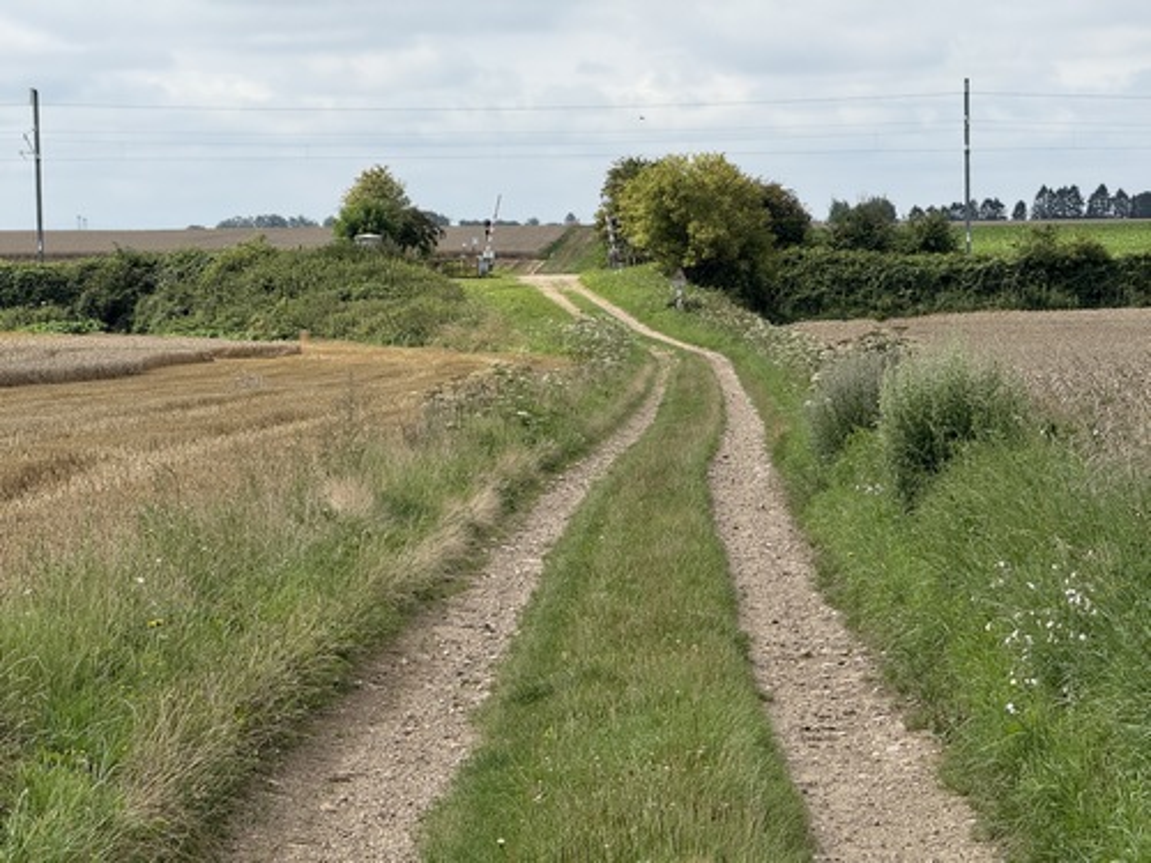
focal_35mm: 120
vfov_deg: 12.3
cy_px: 432
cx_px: 576
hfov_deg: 16.4
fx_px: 3990
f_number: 2.8
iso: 64
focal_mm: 15.66
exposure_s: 1/2024
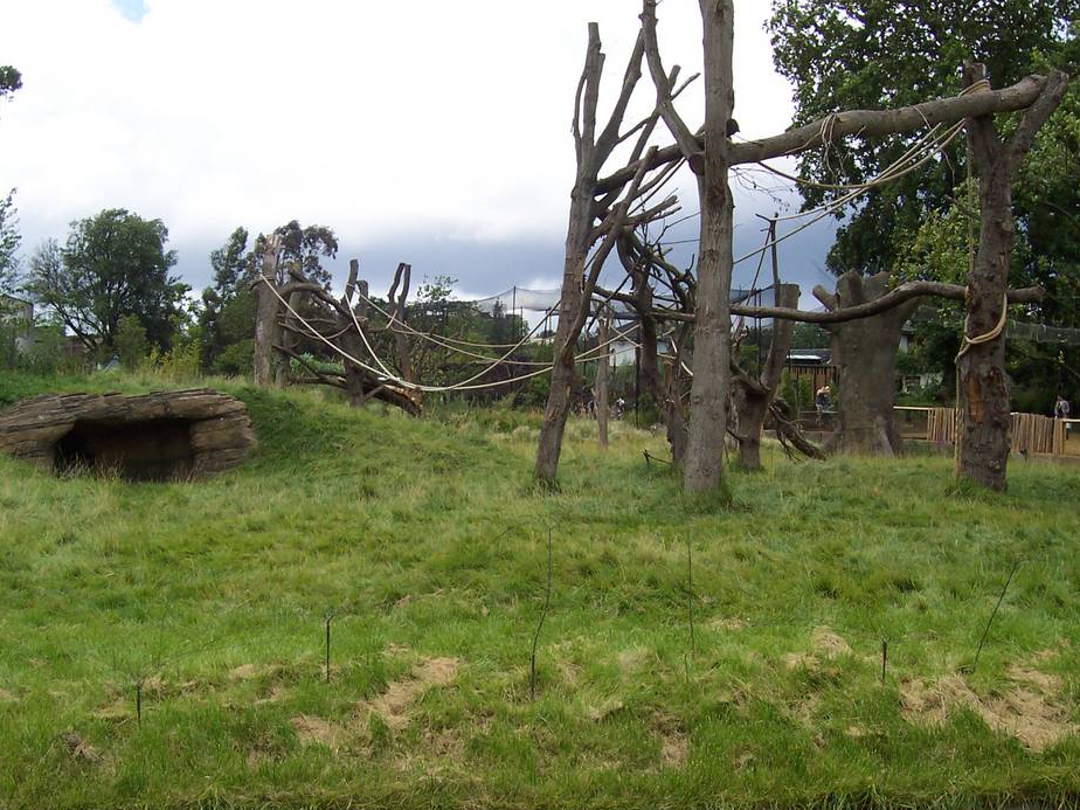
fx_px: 1279
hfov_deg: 45.7
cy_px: 439
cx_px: 506
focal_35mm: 41
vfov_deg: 35.1
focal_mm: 5.6
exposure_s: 1/350
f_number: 5.6
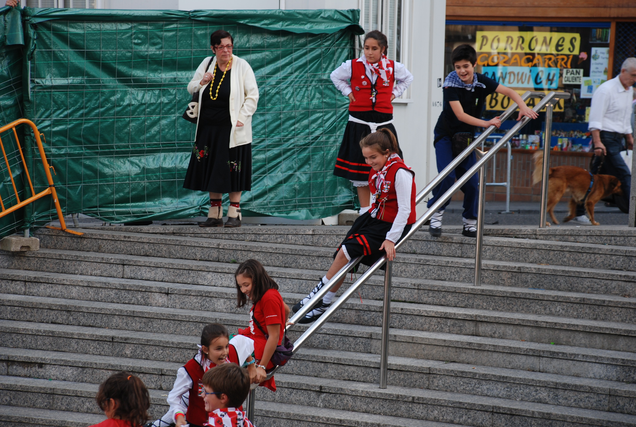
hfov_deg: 15.2
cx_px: 318
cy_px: 214
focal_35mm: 135
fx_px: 2390
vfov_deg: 10.2
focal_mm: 90
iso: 200
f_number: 5.6
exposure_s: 1/125
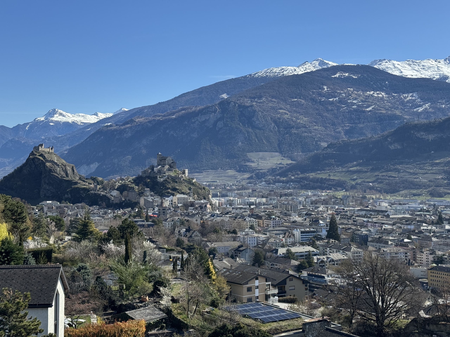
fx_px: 624
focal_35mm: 48
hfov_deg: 39.7
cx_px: 225
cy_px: 168
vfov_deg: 30.3
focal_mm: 6.76
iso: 64
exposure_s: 1/4608
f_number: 1.78
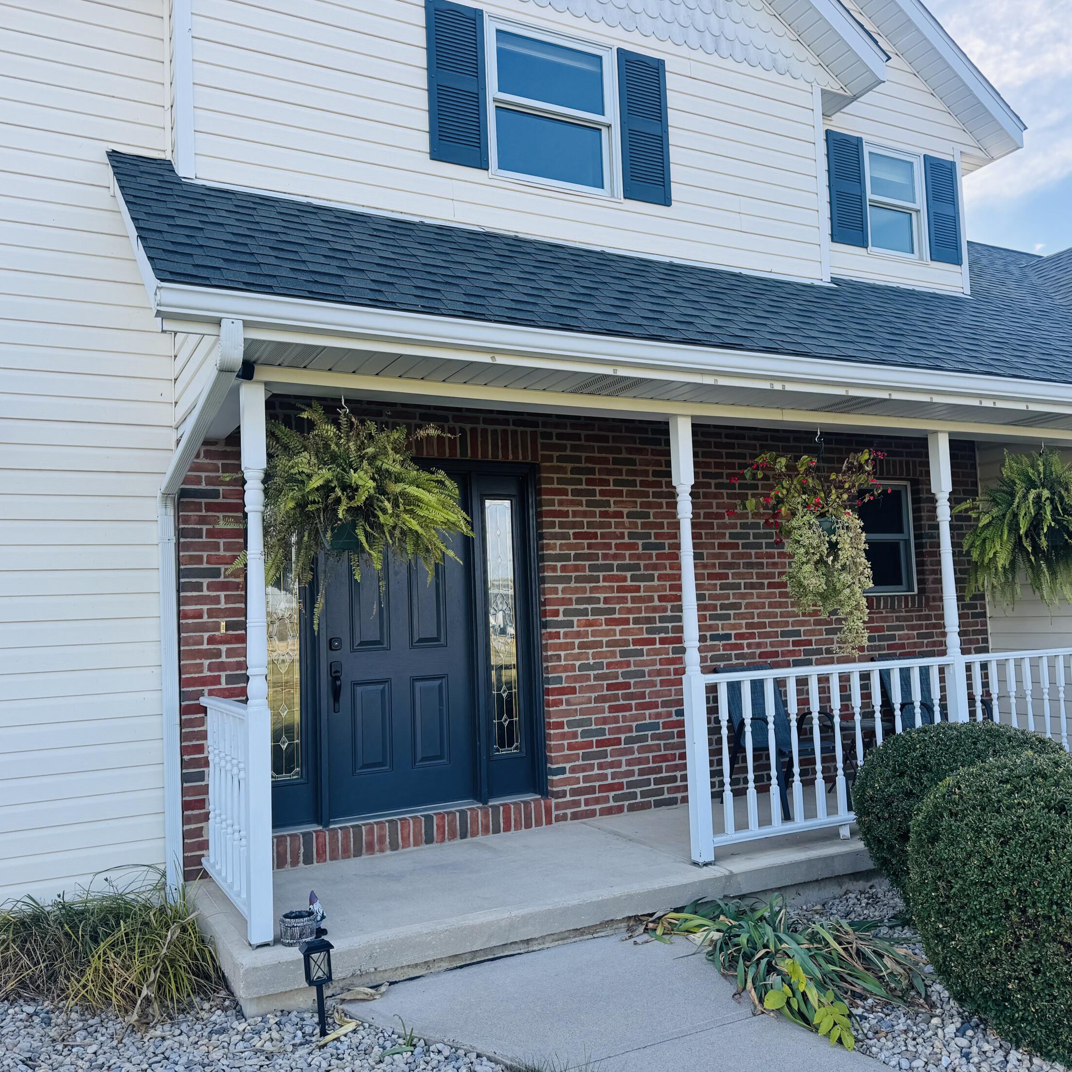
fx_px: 1016
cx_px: 603
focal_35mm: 29
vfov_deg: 55.6
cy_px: 546
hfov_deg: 55.5
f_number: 1.78
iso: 80
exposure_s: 1/912
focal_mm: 6.76
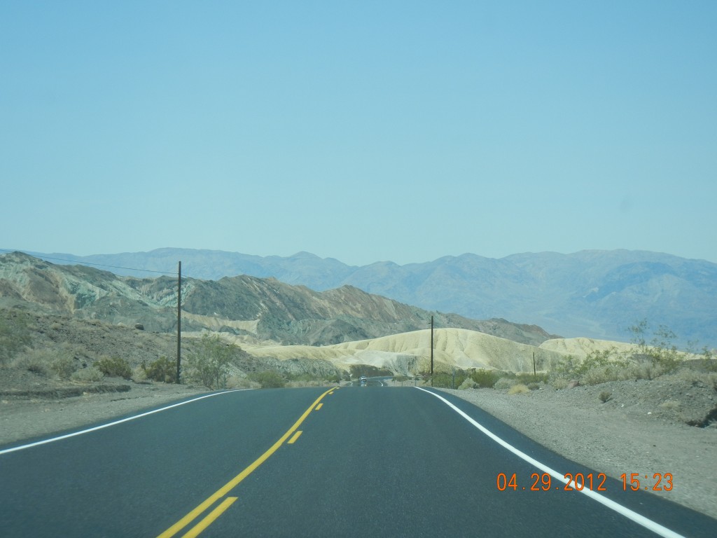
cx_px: 358
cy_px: 269
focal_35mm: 77
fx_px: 1595
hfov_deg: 25.3
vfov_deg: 19.1
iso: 160
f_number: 8.6
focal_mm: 13.9
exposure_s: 1/246
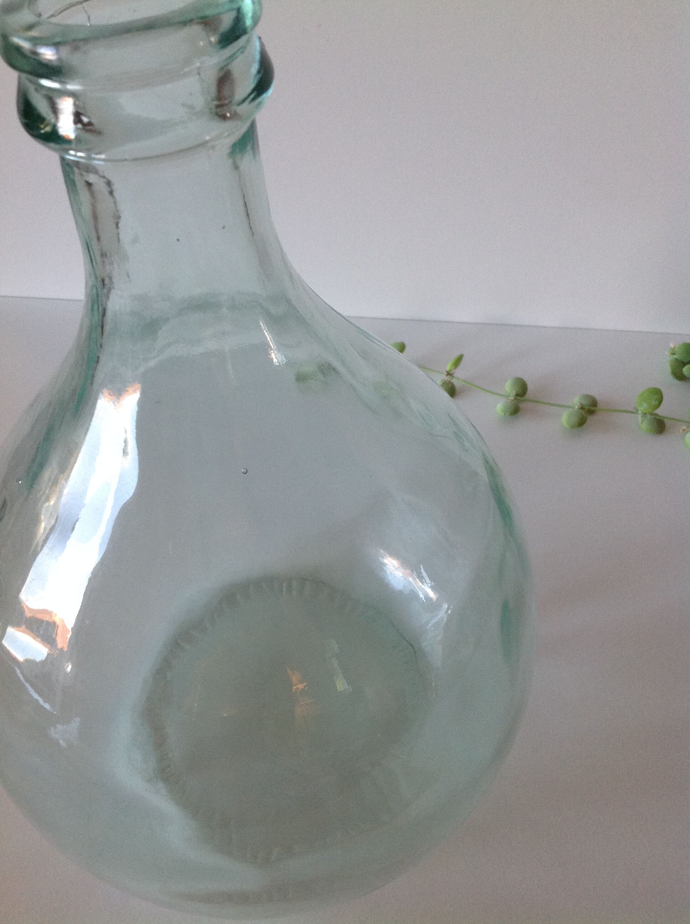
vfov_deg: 52.7
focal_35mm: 35
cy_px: 462
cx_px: 345
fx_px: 933
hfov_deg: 40.6
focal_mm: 4.28
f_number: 2.4
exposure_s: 1/100
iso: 100
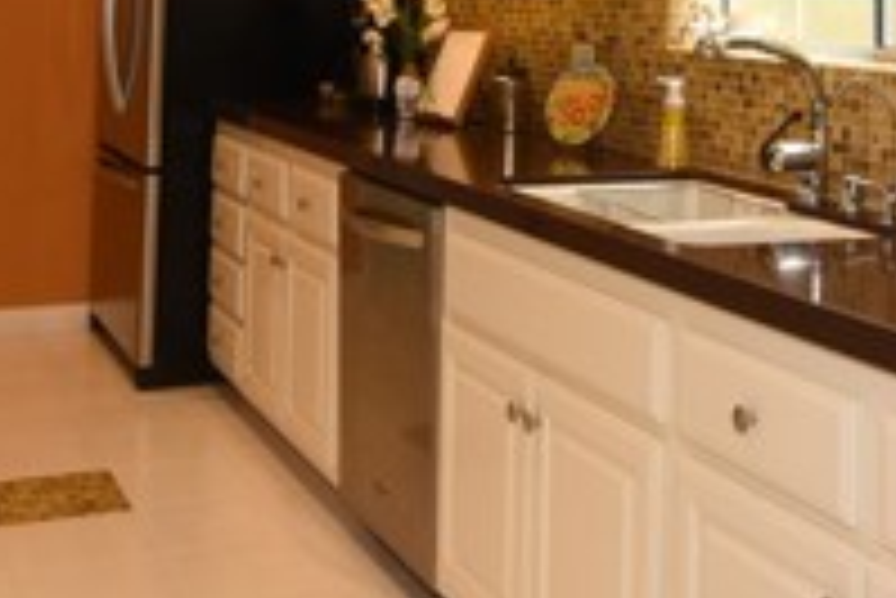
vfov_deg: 21.9
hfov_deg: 34.4
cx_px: 477
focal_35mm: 58
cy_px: -92
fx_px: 1445
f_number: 16
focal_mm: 12
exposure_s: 1/6
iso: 400
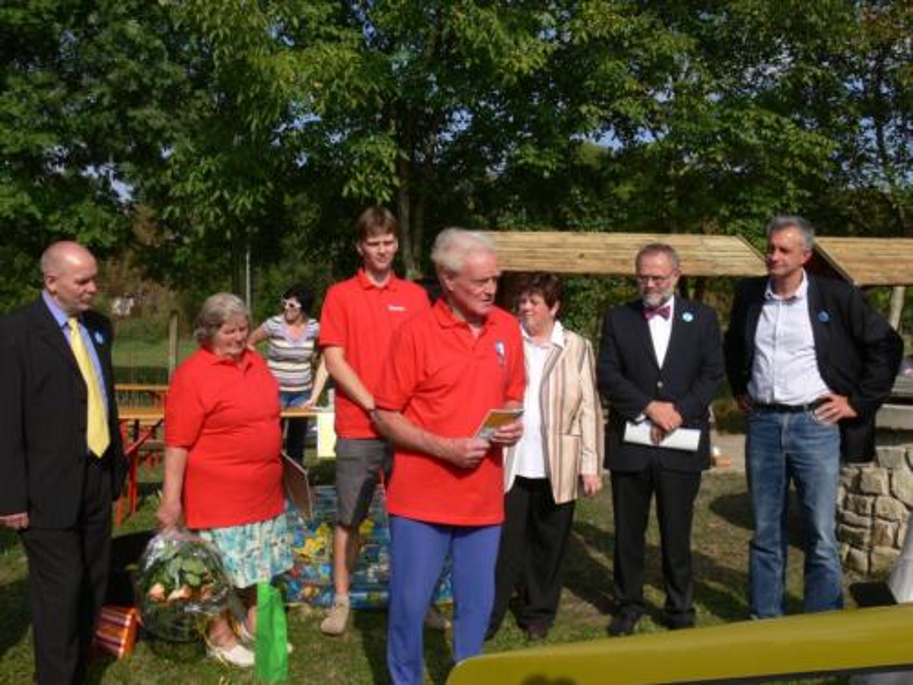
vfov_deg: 40.7
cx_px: 456
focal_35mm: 35
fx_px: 923
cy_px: 342
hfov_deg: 52.6
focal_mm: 7.4
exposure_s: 1/400
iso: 80
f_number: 5.6
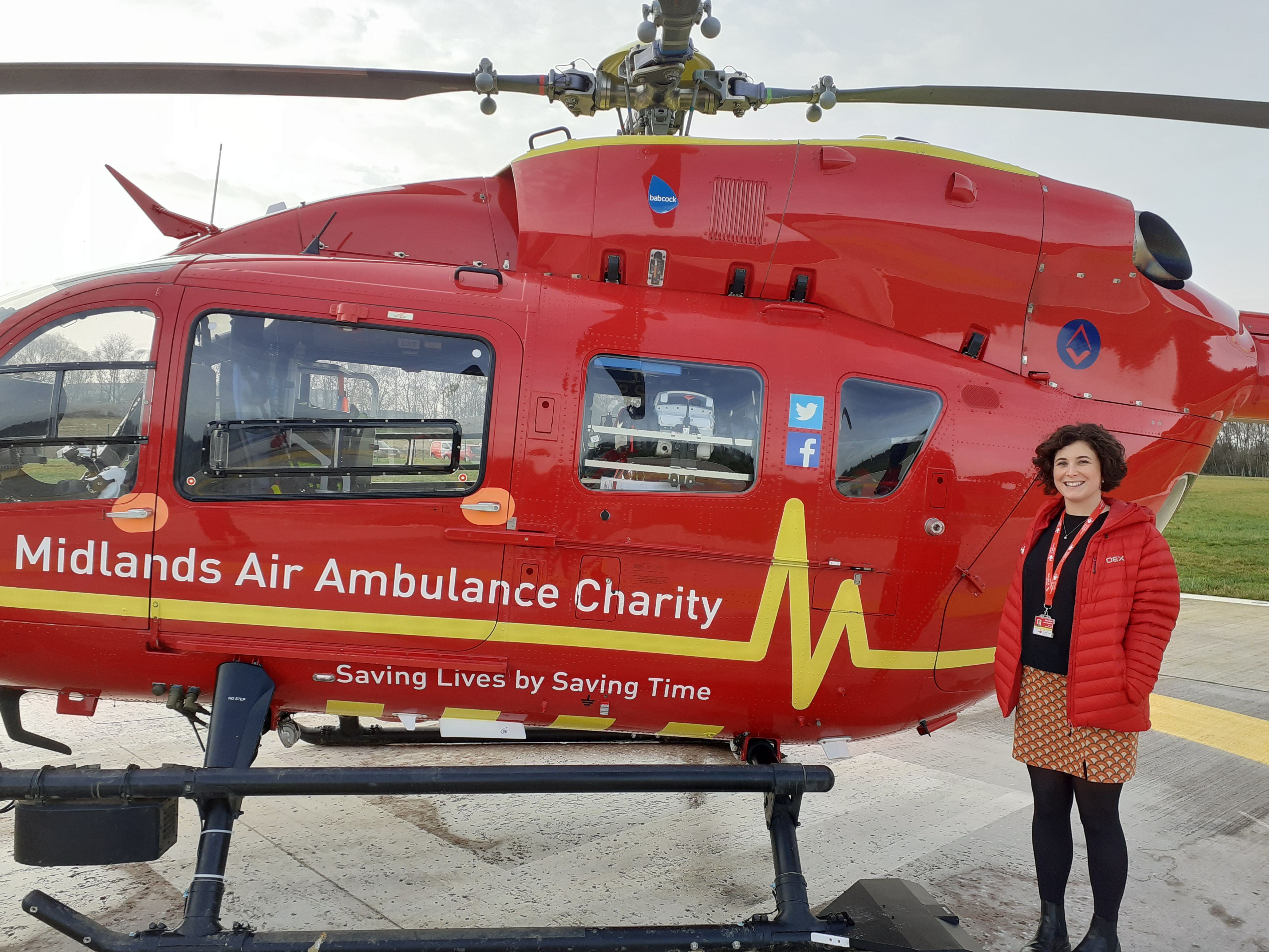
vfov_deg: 51.4
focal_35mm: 27
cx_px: 634
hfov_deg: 65.3
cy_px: 476
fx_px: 990
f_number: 1.9
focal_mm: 3.6
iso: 40
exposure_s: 1/353
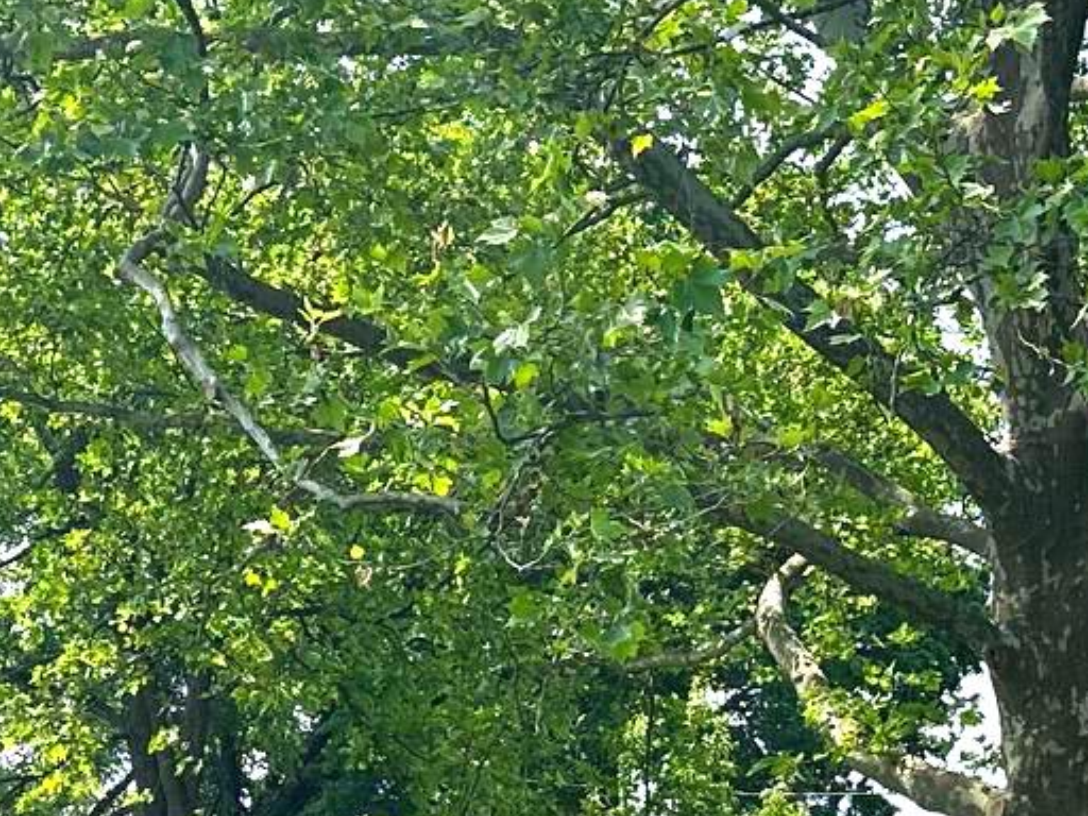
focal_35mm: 96
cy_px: 1209
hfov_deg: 20.4
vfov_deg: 14.4
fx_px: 3017
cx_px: 440
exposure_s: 1/1639
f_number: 1.78
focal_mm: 6.86
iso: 80
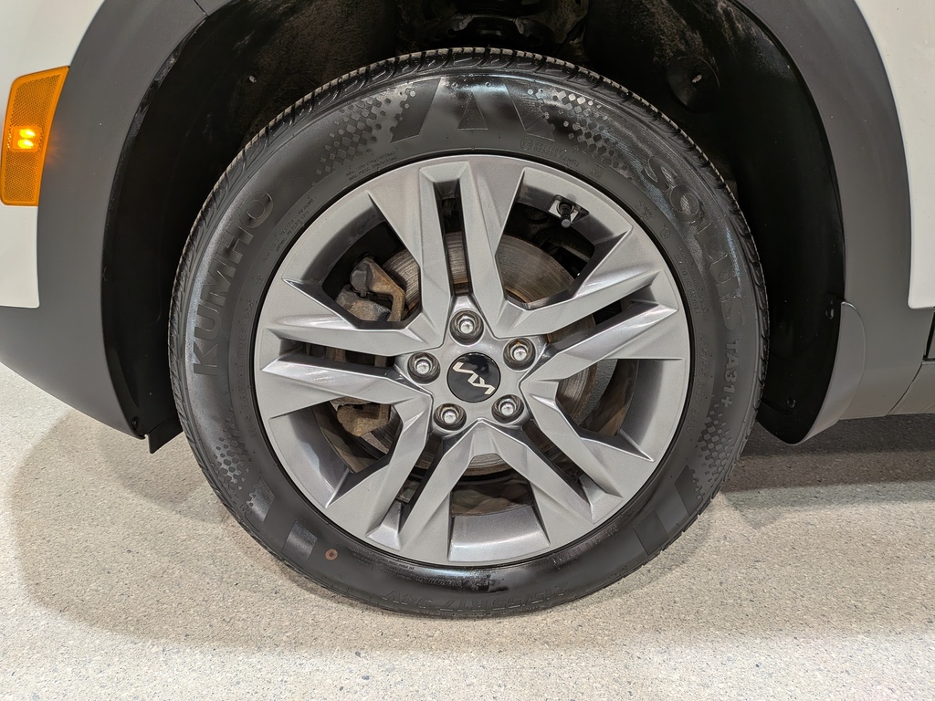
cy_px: 350
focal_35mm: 24
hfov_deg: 71.6
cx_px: 468
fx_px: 648
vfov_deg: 56.8
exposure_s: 1/186
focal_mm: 4.53
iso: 28
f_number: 1.7
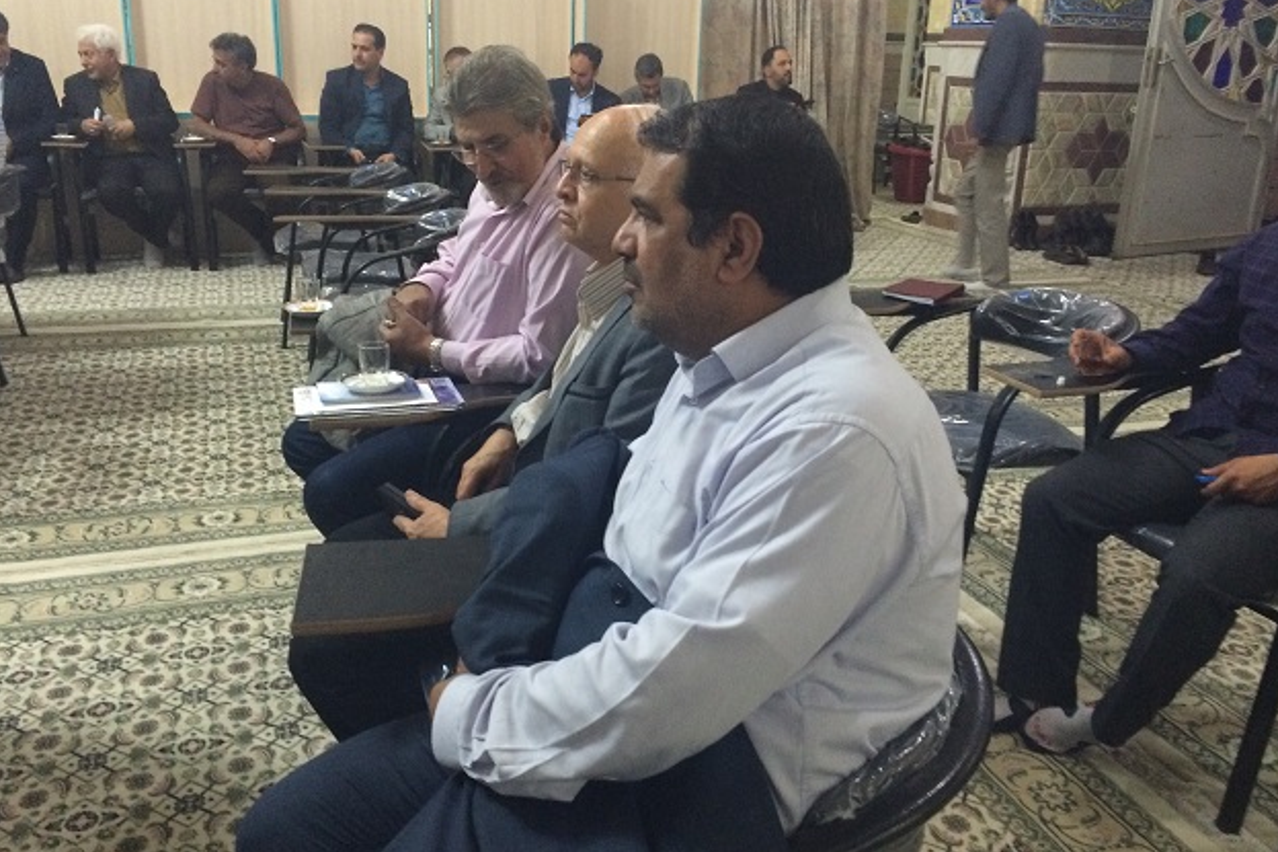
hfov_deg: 60.3
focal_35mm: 31
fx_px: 1100
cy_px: 394
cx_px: 636
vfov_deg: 42.3
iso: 320
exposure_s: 1/33
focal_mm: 4.15
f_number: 2.2
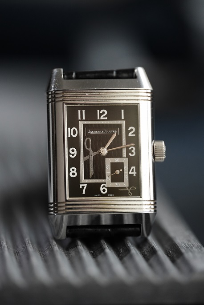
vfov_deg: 19.5
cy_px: 152
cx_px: 102
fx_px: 892
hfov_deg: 13.0
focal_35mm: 105
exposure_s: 1/250
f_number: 2.8
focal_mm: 105
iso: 4000
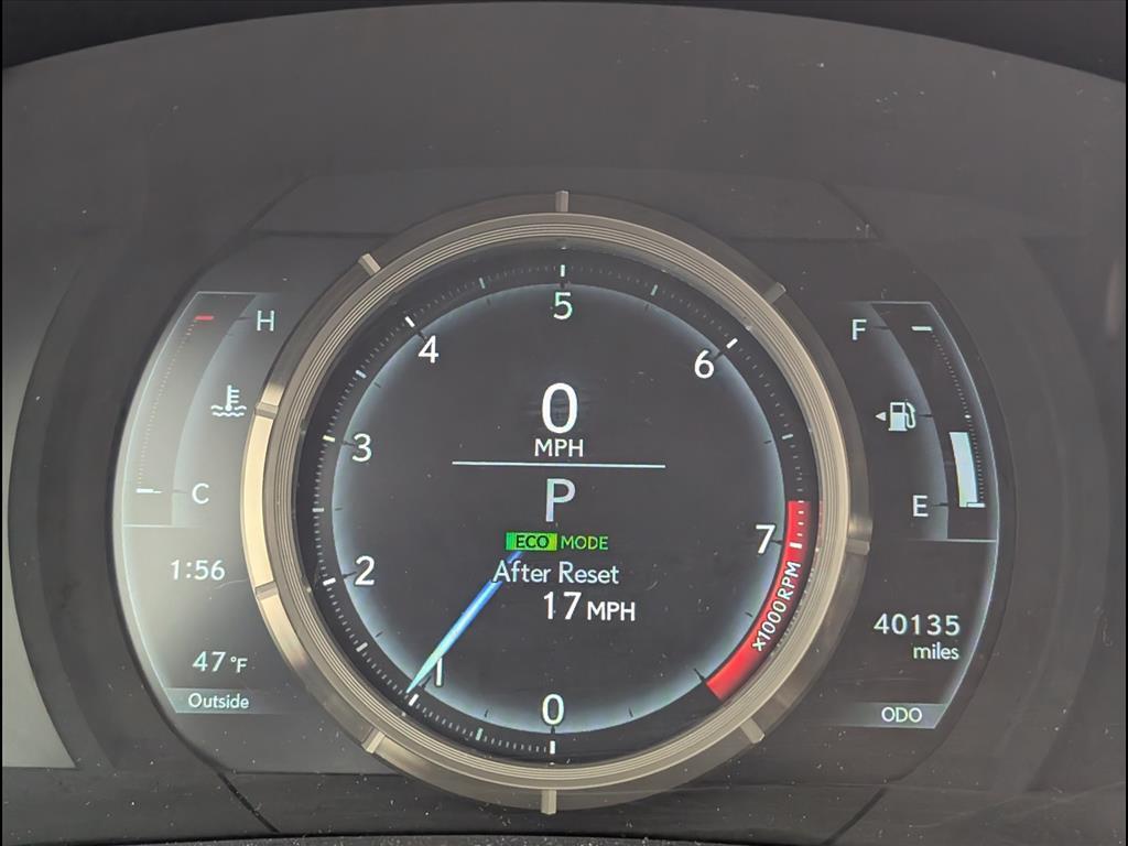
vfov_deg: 29.7
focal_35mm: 49
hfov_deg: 38.9
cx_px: 564
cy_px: 423
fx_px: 1597
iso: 670
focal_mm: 6.9
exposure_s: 1/286
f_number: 1.68
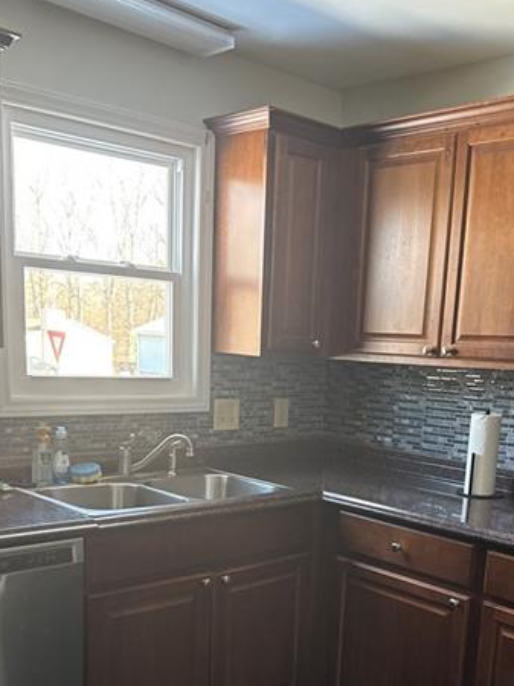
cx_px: 313
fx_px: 812
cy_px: 527
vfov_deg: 44.1
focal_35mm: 41
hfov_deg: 35.0
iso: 320
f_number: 1.78
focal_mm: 6.76
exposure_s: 1/60
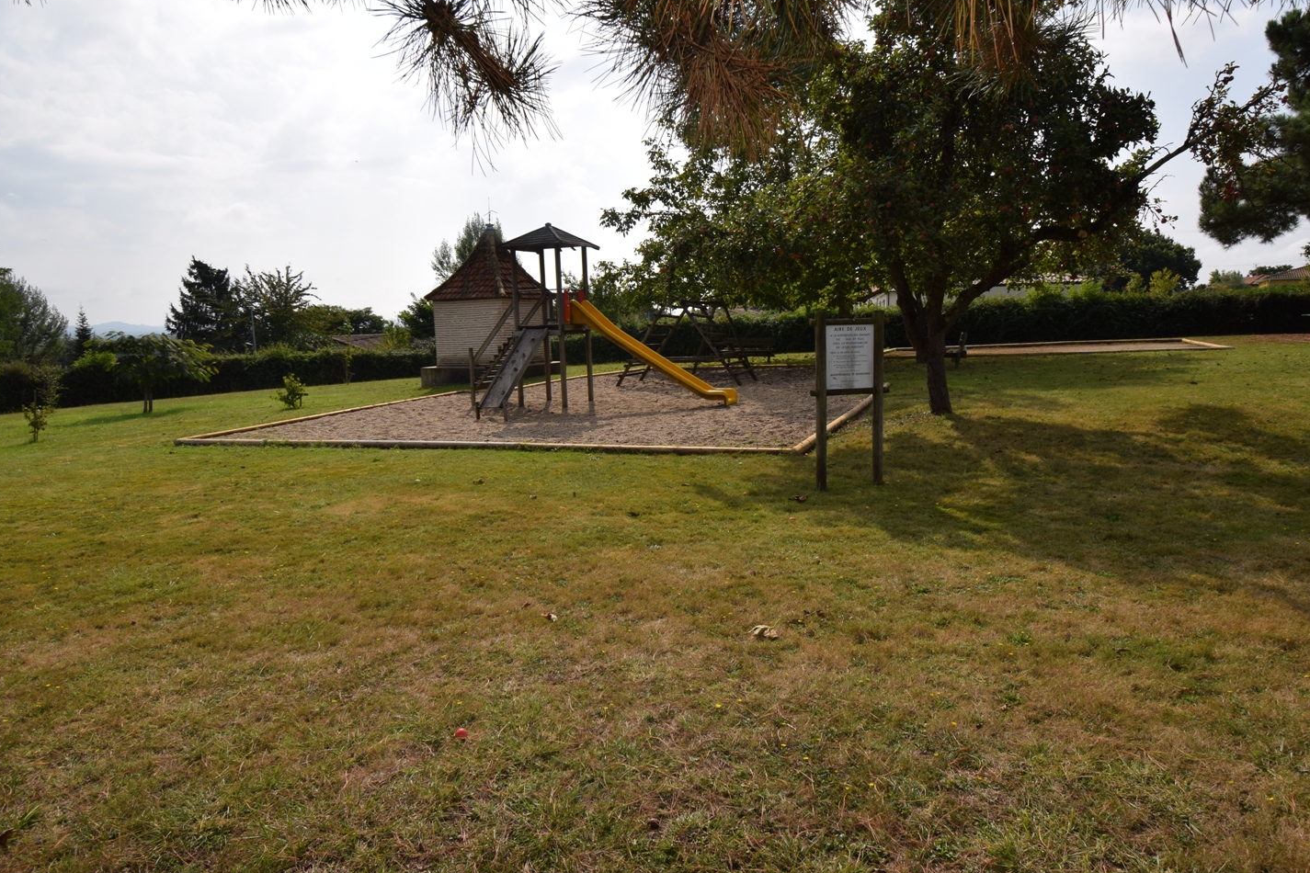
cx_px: 654
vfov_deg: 60.6
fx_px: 747
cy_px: 416
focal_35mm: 21
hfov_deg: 82.5
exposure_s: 1/200
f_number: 13
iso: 100
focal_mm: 13
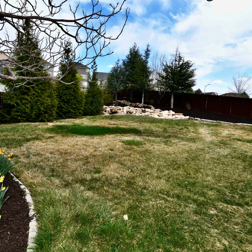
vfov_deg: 74.8
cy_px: 131
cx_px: 109
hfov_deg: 74.5
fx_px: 165
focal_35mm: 20
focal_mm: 15
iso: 200
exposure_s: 1/200
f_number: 8
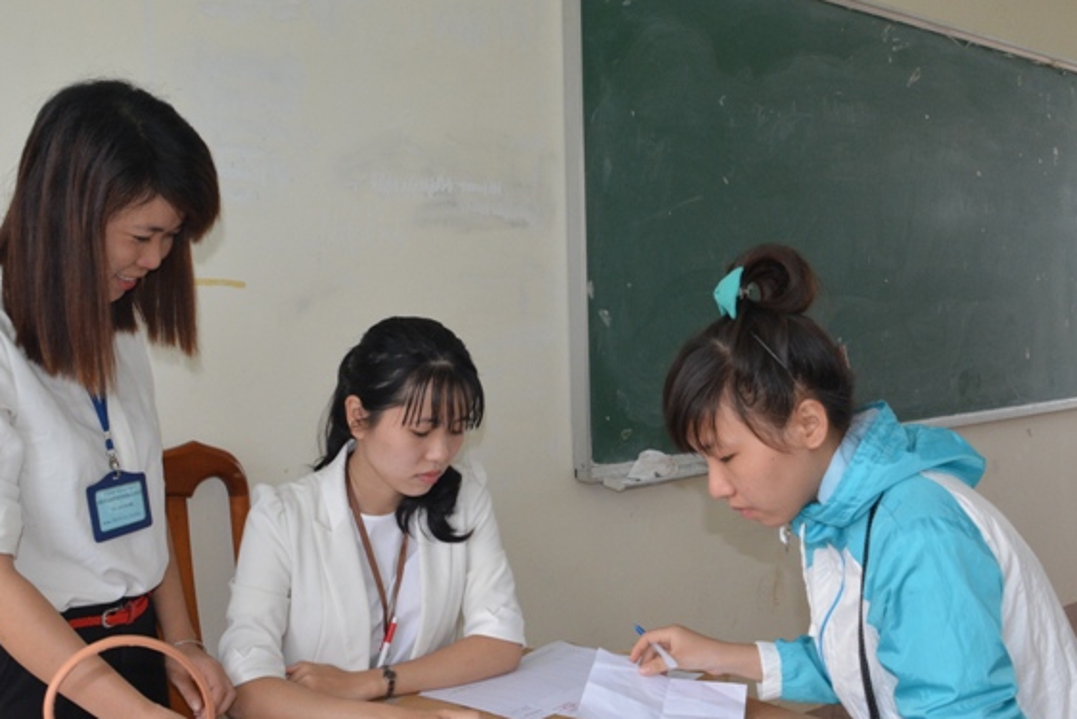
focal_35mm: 41
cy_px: 401
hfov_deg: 47.4
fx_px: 1227
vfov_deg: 32.6
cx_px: 535
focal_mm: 20
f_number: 9
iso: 1600
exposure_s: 1/200
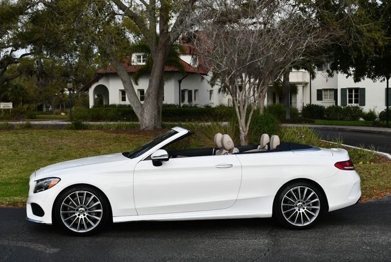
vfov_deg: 26.0
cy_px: 131
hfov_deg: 38.2
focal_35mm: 52
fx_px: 565
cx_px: 196
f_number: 8
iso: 100
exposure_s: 1/250
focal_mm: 26
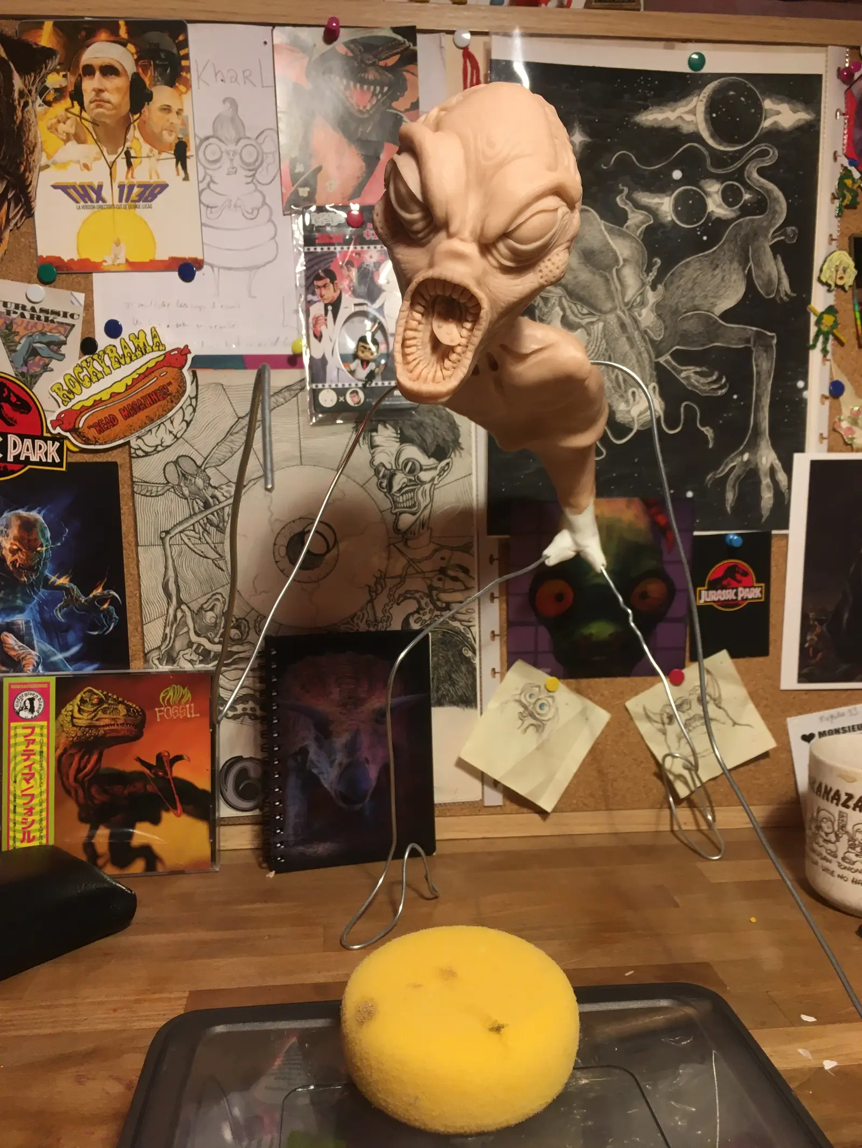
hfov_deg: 48.2
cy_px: 574
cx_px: 431
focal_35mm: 29
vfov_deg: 61.7
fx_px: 963
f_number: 2.2
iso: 64
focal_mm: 4.15
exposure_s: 1/33
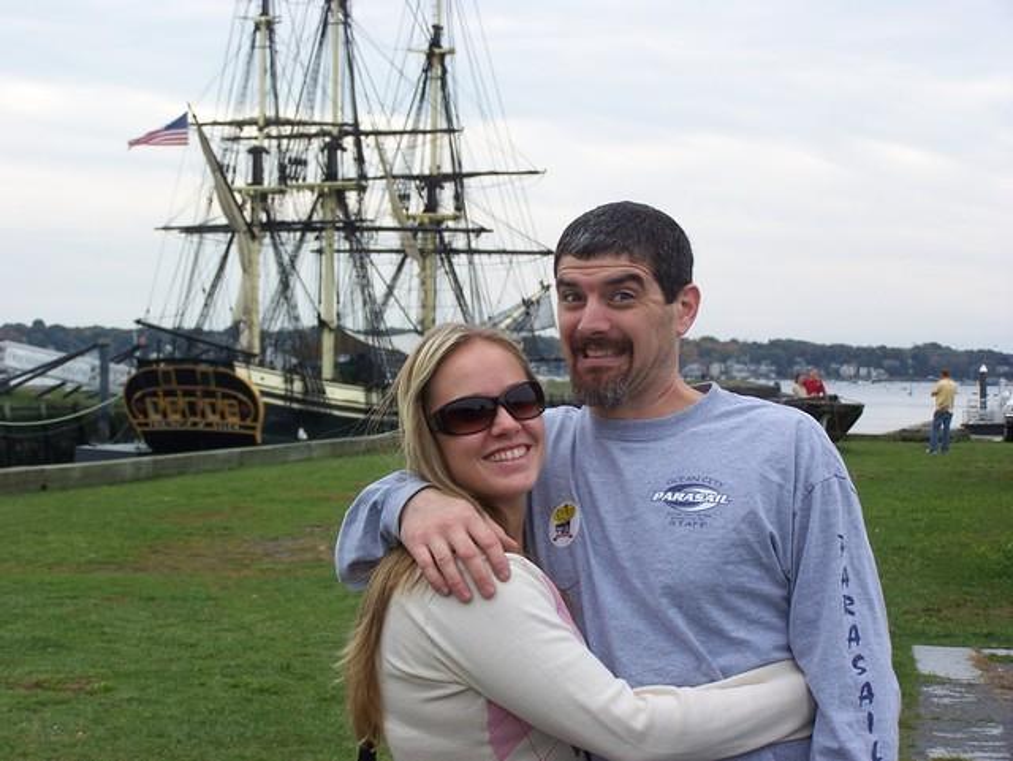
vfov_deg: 19.7
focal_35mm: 75
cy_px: 380
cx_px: 506
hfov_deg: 26.0
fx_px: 2196
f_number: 3.2
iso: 80
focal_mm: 12.4
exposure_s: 1/320
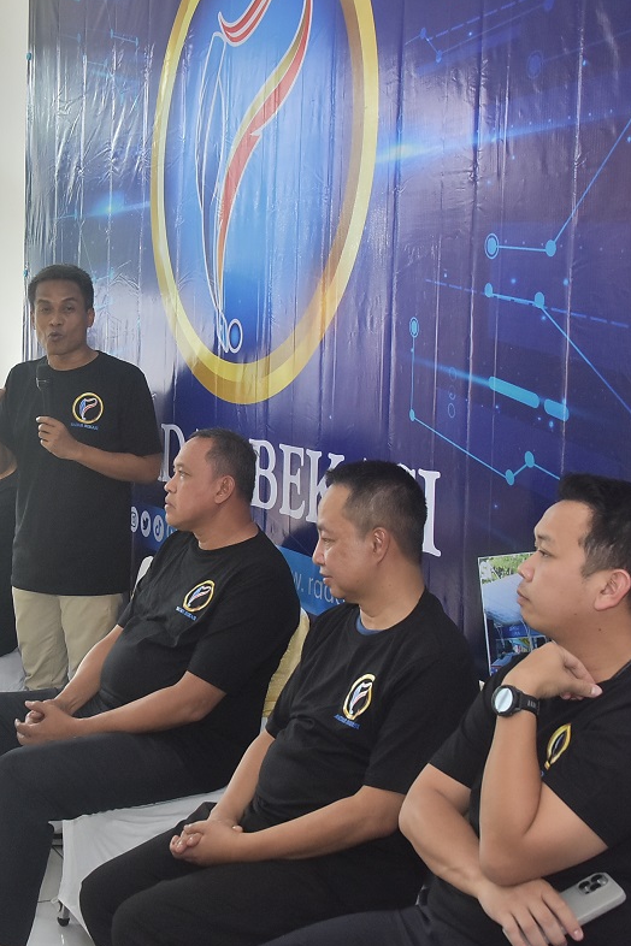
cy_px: 472
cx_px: 106
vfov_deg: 36.2
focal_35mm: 55
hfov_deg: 24.1
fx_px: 1446
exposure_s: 1/100
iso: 1000
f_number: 5.6
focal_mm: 24
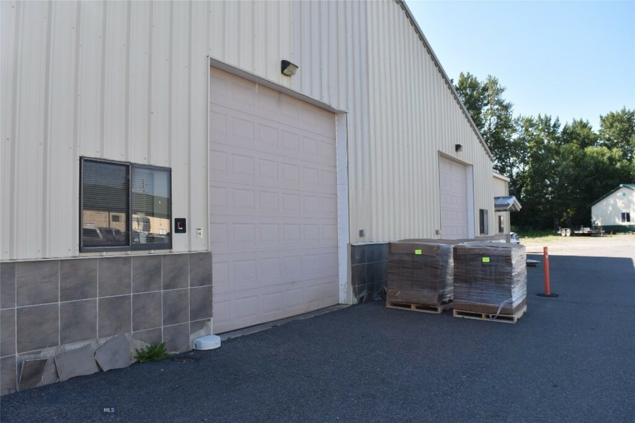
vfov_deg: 47.9
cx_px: 318
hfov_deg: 67.4
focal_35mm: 27
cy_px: 212
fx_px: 476
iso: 400
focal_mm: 18
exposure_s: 1/500
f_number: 8
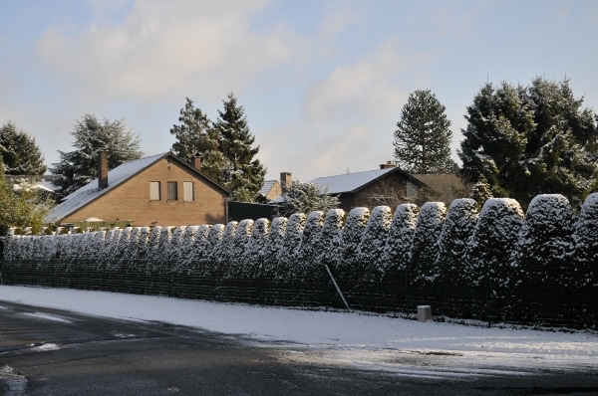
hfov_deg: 33.4
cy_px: 198
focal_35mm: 60
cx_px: 299
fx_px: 995
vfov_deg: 22.5
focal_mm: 40
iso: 200
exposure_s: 1/400
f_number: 7.1
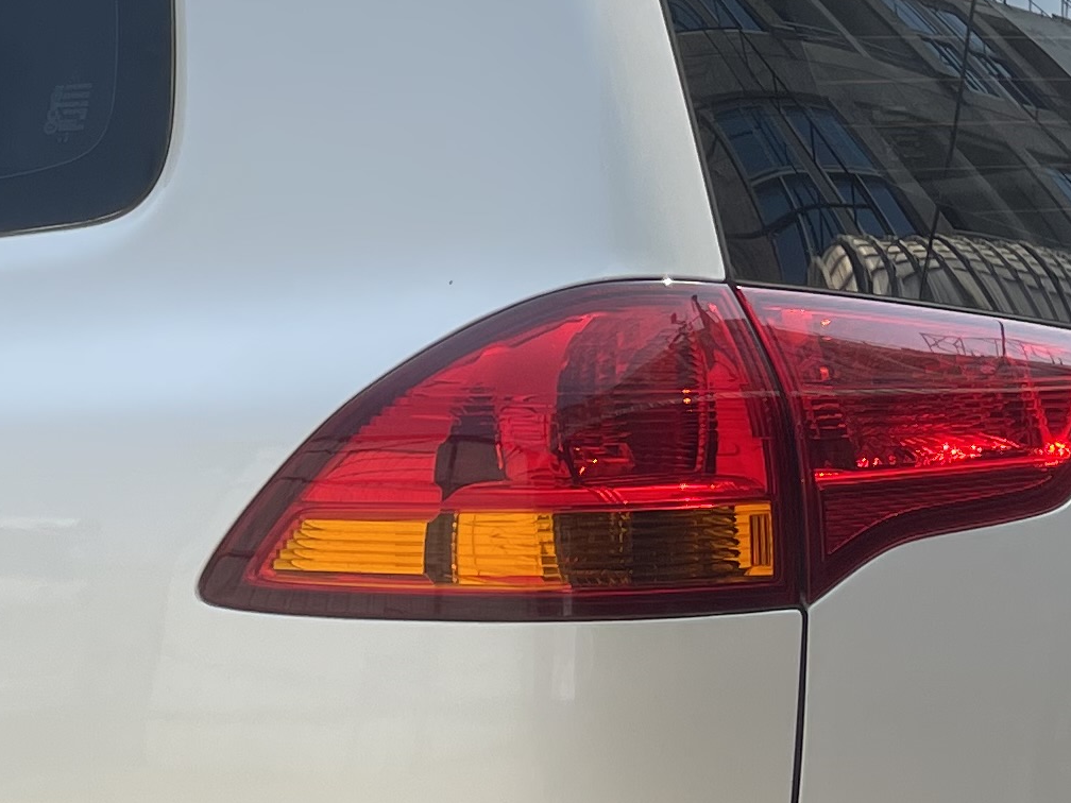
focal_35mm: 100
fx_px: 3094
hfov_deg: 18.9
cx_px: -98
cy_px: 629
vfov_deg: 14.7
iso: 32
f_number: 1.6
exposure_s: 1/2597
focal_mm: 5.1
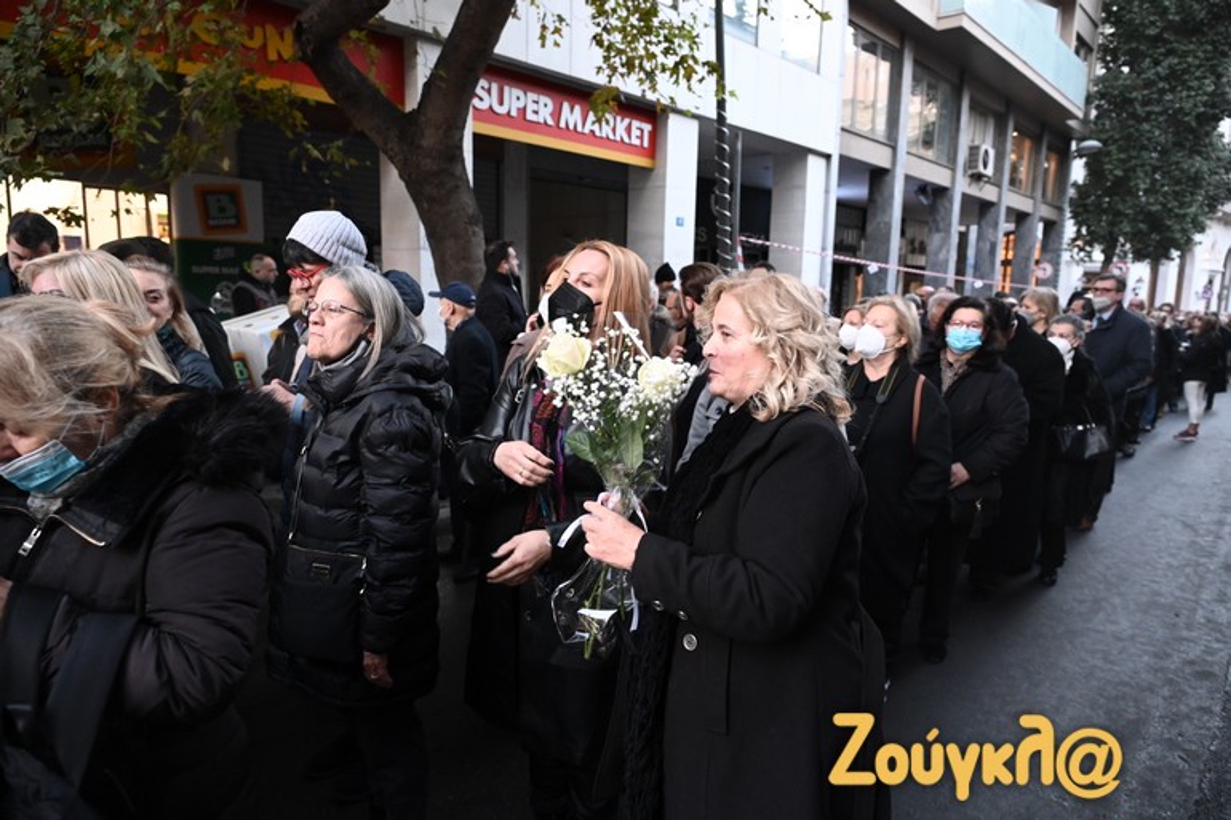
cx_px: 616
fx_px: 820
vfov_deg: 53.1
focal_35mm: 24
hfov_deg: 73.8
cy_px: 410
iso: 5600
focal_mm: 24
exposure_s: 1/200
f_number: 4
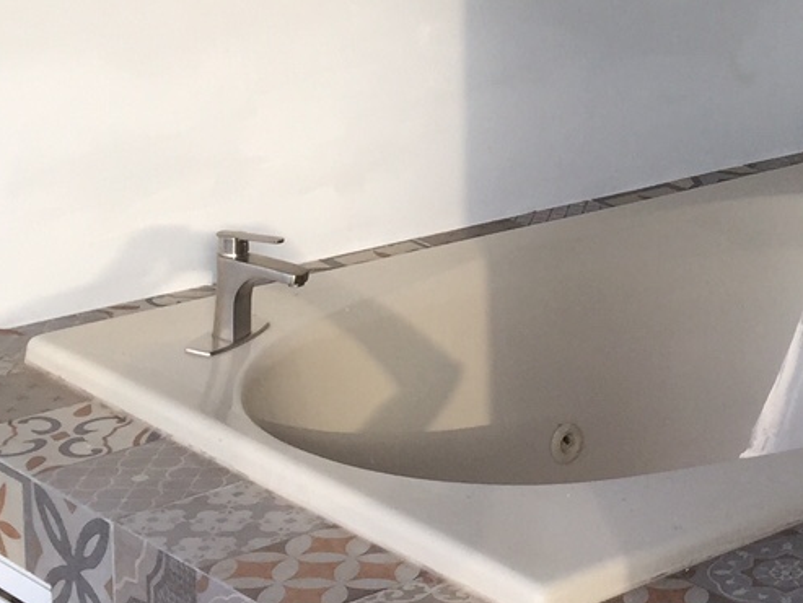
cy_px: 81
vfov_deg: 15.3
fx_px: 2227
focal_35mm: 96
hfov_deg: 19.2
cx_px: 982
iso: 32
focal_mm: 4.15
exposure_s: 1/534
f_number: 2.2
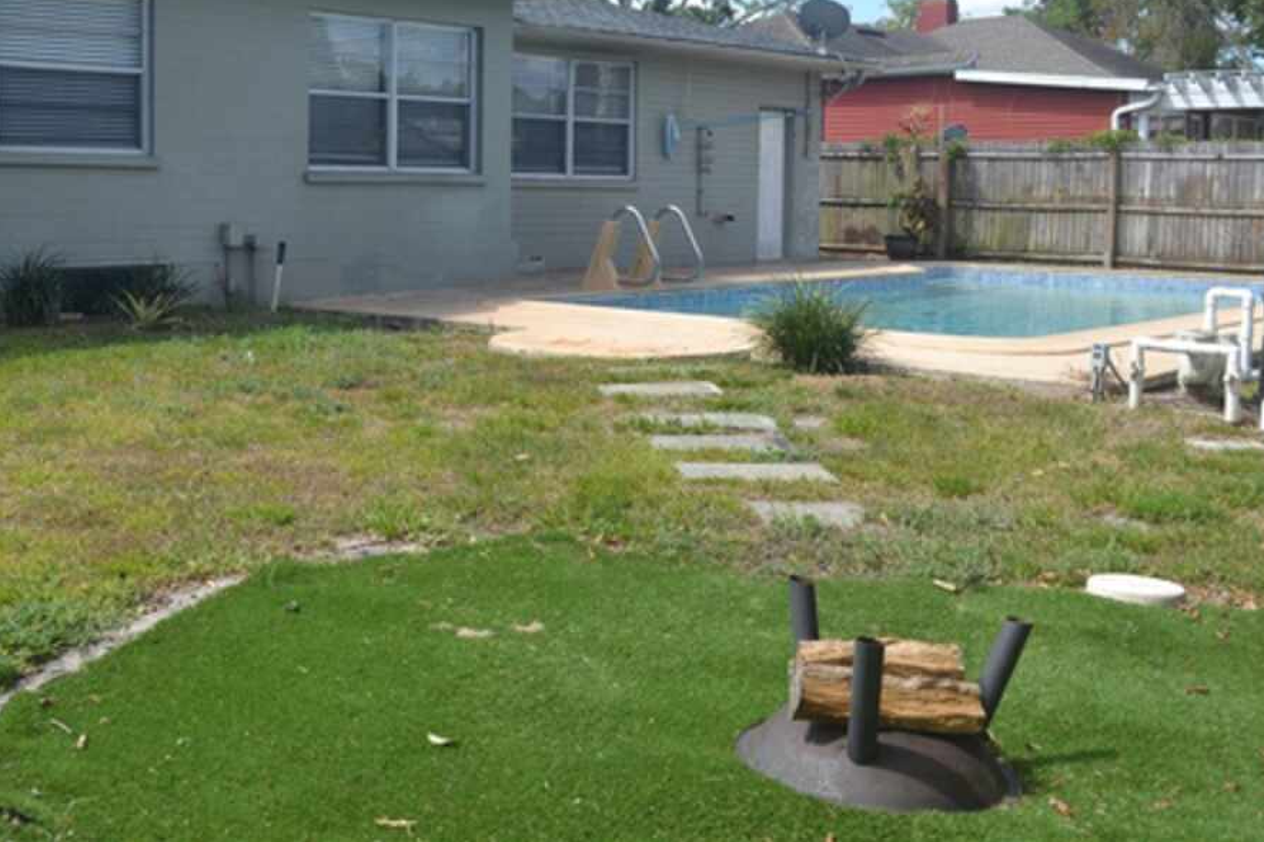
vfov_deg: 33.7
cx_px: 408
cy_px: 235
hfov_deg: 48.6
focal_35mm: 39
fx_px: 1369
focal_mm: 18
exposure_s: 1/200
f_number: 7.1
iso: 100
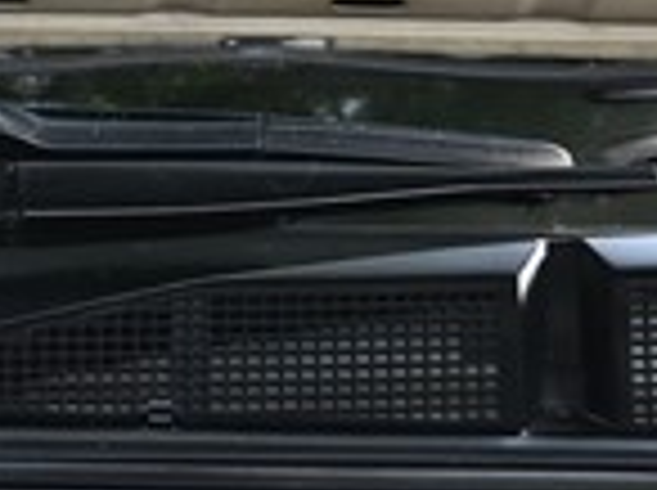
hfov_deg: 11.3
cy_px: 1259
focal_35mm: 174
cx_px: 4
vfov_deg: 7.8
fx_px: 3297
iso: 140
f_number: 6.7
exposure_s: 1/45
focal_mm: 24
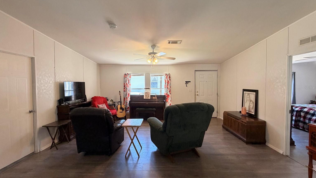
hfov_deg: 99.4
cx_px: 158
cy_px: 87
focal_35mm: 16
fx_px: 134
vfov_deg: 67.1
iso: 200
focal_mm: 2.22
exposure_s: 1/60
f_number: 2.2
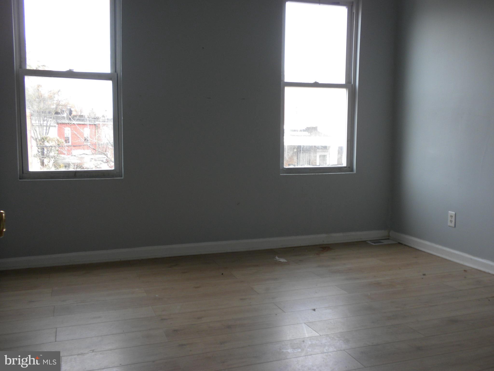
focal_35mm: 37
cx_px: 247
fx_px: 528
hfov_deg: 50.1
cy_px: 186
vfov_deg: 38.7
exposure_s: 1/59
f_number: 3.5
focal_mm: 6.6
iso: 100
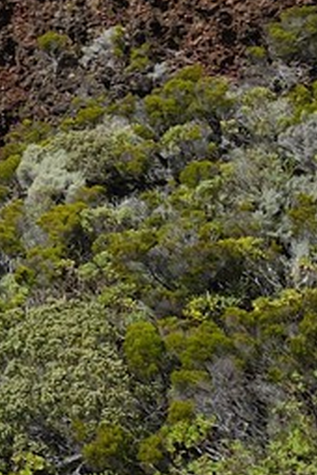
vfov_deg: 16.5
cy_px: -229
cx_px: -1037
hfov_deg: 7.4
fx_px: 1492
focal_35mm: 113
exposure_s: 1/250
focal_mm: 18
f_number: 11
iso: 200
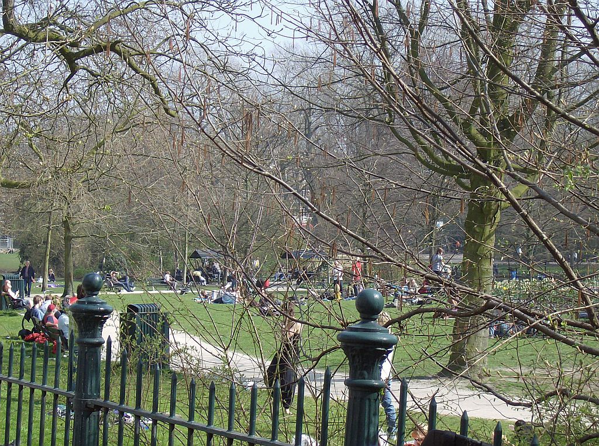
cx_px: 300
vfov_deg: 14.7
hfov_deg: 19.7
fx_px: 1726
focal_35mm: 100
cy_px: 223
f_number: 4.6
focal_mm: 16.6
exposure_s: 1/398
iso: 100
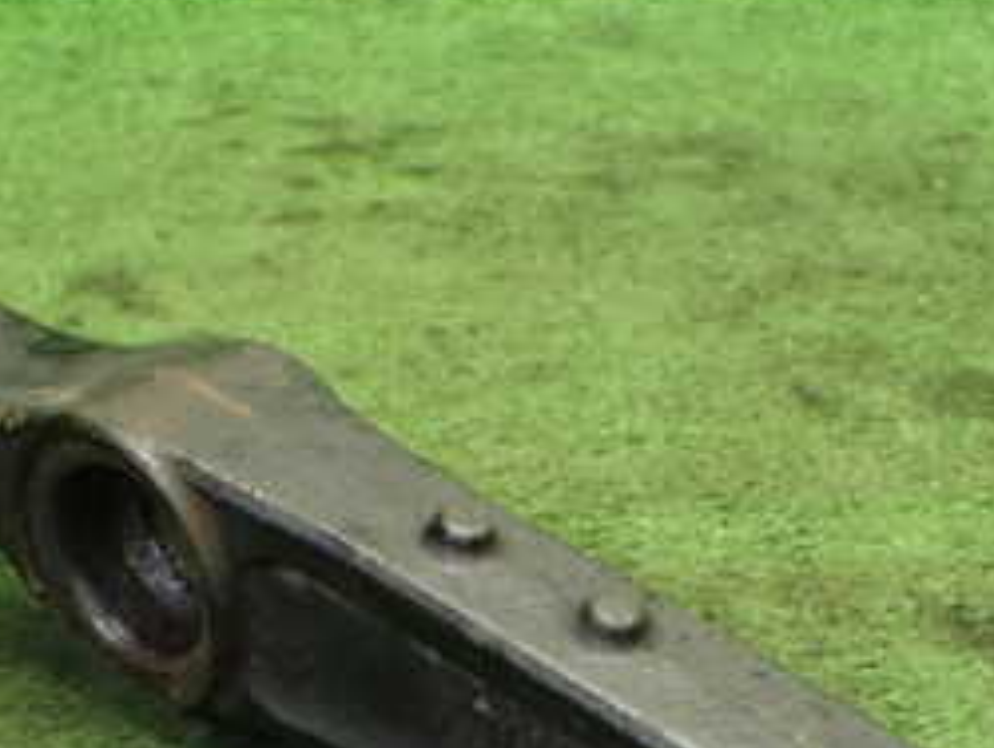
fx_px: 2069
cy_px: 772
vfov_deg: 19.8
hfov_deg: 27.0
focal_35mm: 72
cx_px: 553
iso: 800
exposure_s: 1/100
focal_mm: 5.4
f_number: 2.3
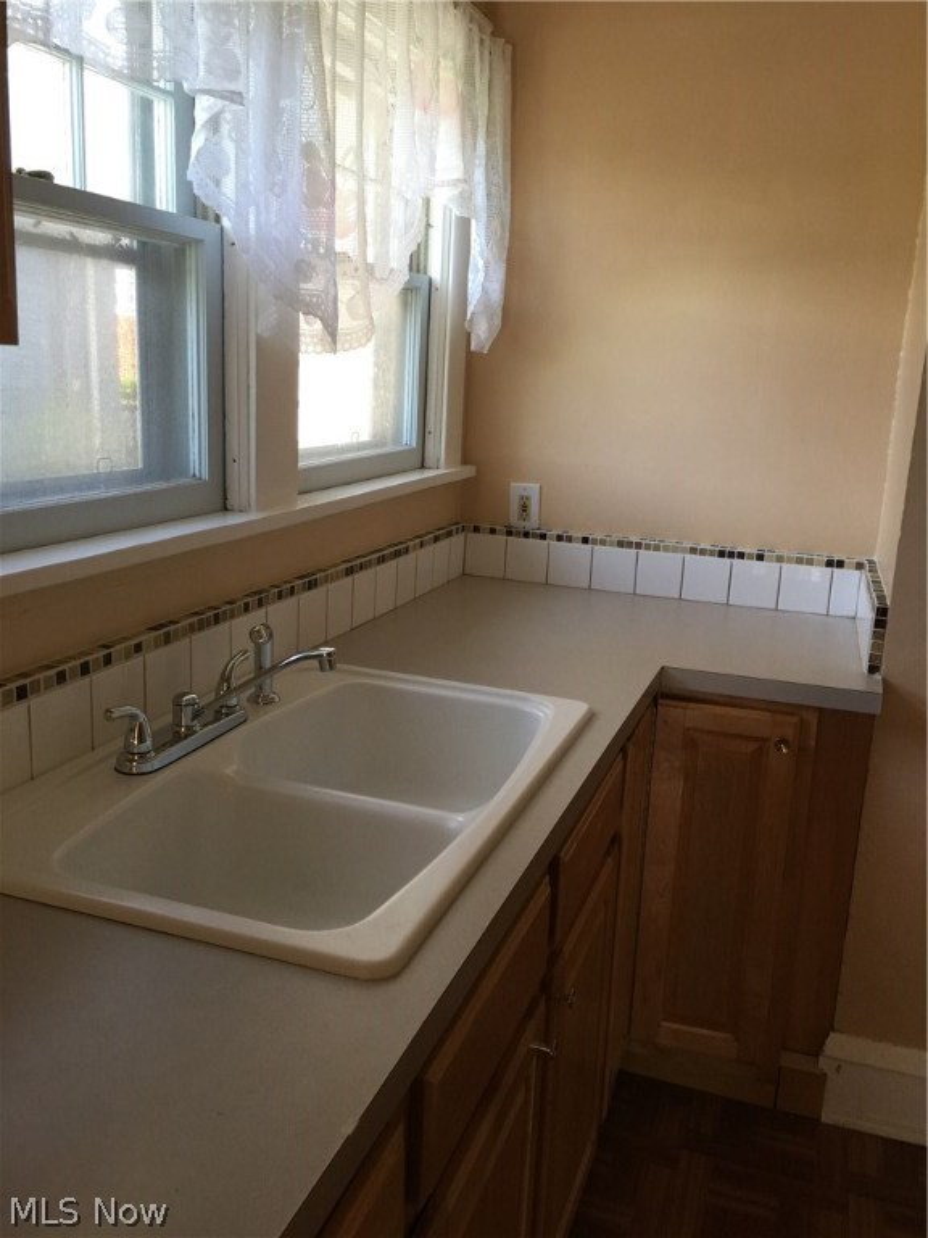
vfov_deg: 61.7
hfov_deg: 48.2
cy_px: 619
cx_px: 464
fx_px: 1037
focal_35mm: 29
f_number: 2.2
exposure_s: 1/40
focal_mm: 4.15
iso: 32
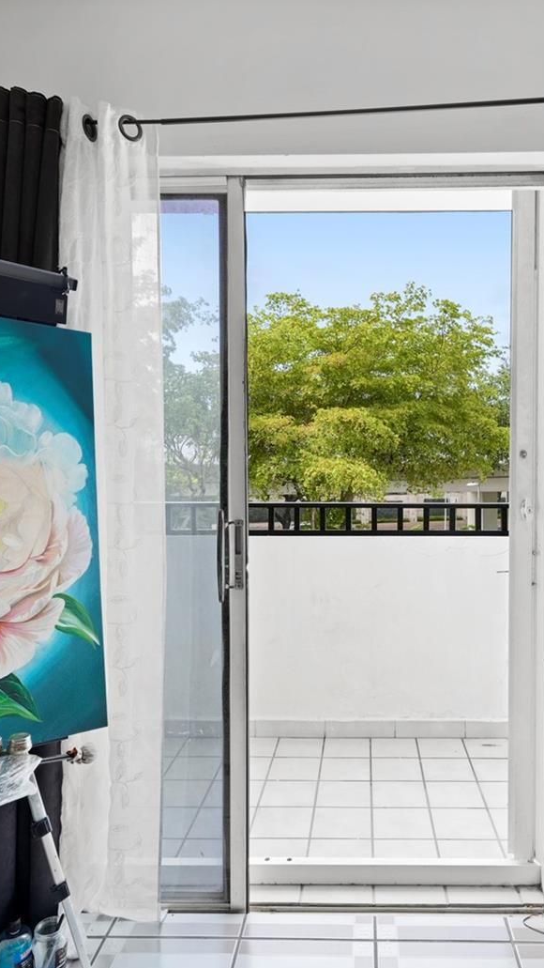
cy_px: 484
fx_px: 688
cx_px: 347
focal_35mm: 27
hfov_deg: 42.8
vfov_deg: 70.2
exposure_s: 1/2.5
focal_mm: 16.5
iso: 250
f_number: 9
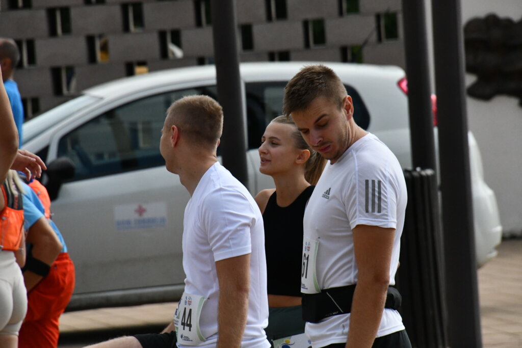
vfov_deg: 3.1
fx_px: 6525
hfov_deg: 4.6
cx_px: 261
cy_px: 174
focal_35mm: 450
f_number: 10
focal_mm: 300
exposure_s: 1/6400
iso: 3200
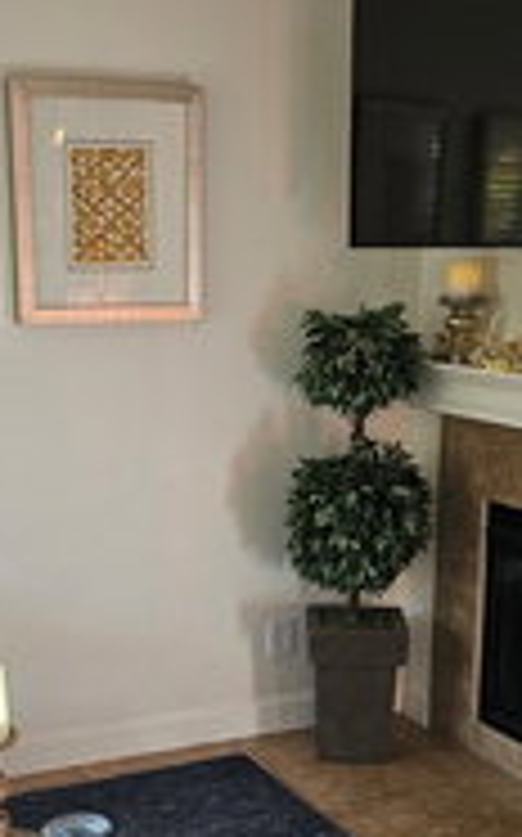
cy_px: 598
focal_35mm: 56
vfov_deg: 35.7
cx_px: 236
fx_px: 1277
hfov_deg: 23.1
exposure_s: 1/120
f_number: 1.7
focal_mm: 6.3
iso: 500
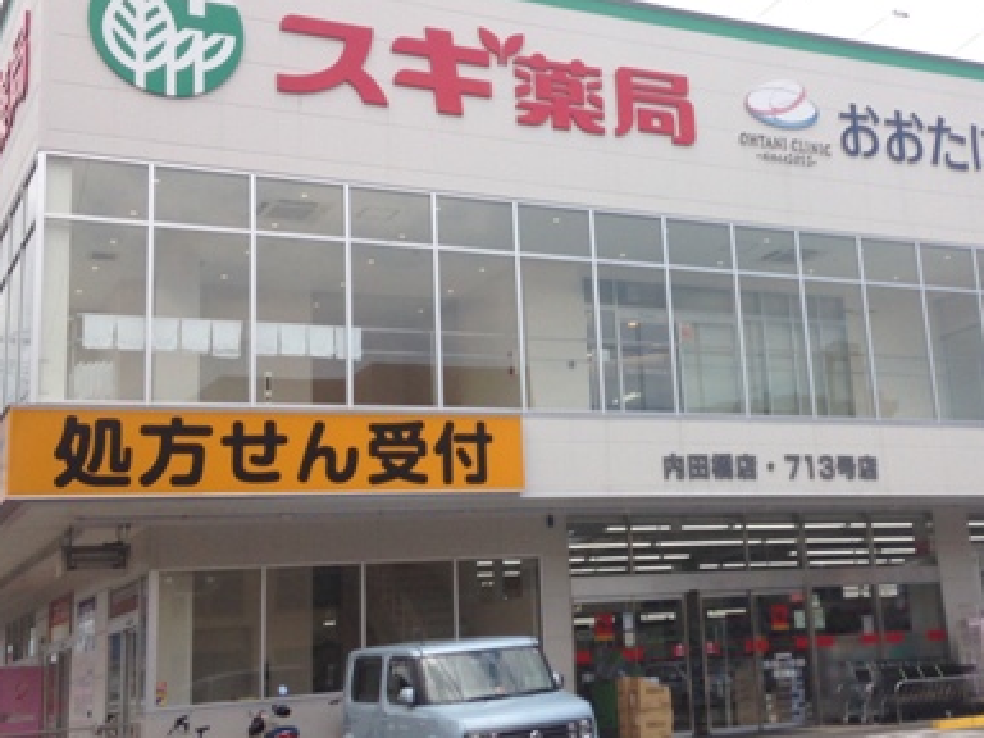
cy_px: 272
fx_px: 1563
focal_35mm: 55
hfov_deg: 34.6
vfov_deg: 26.5
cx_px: 669
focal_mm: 4.12
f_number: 2.4
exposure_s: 1/1506
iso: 50
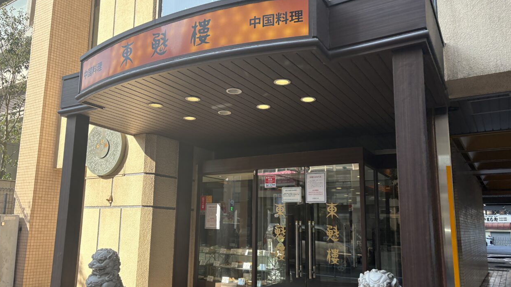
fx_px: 393
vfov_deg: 40.1
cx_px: 251
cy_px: 159
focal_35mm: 29
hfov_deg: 66.1
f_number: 1.6
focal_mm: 5.96
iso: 64
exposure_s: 1/591
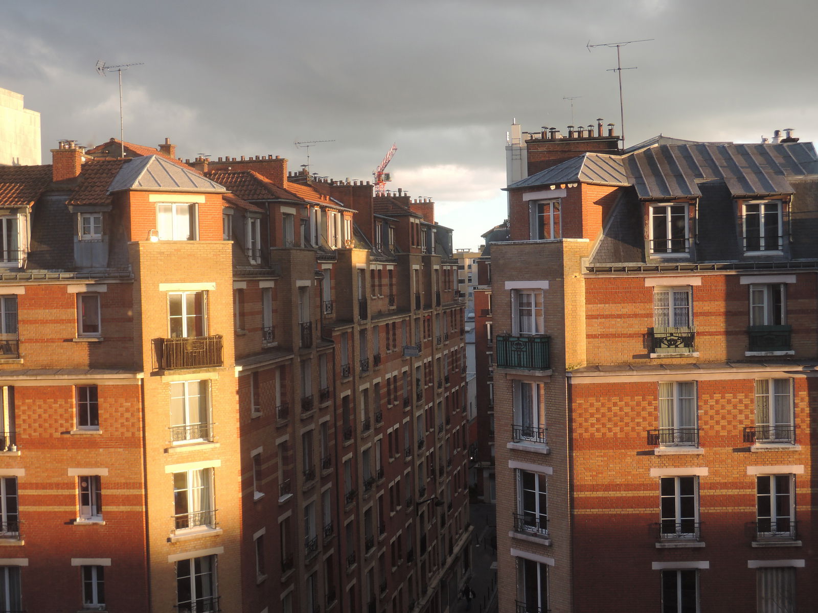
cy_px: 306
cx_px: 409
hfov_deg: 38.2
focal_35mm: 50
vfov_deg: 29.1
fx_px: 1182
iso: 140
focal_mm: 10.7
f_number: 4
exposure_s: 1/60
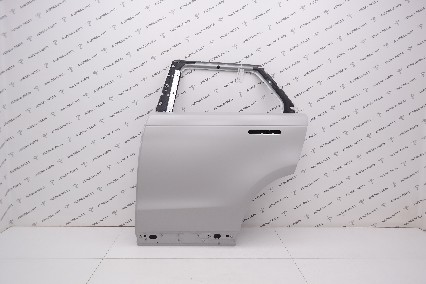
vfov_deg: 47.9
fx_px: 319
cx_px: 213
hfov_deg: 67.4
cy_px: 142
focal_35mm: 27
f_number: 3.5
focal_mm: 18
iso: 100
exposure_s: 1/80
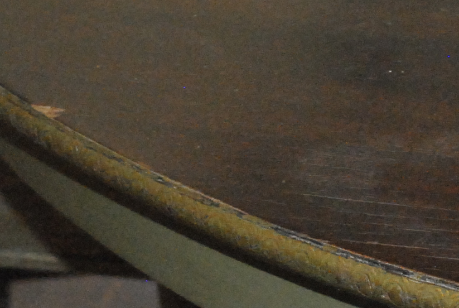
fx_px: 2159
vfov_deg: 8.2
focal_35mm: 169
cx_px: 466
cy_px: 217
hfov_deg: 12.0
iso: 1600
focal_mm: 32
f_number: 6.3
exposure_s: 1/40
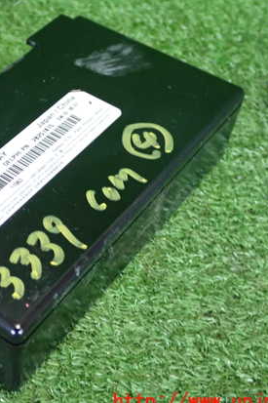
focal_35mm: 62
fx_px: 693
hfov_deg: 21.5
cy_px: 195
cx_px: 41
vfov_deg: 32.4
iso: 800
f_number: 2.8
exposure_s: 1/25
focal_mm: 7.31
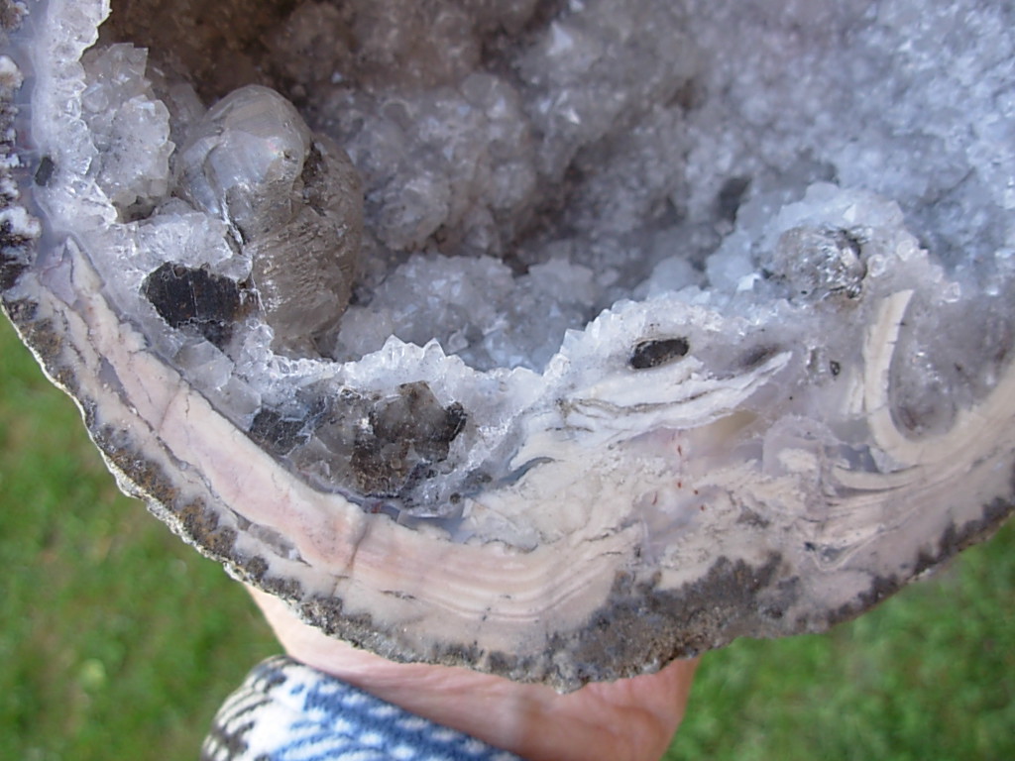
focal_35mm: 38
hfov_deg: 49.0
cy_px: 380
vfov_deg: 37.7
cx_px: 508
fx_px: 1114
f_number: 2.9
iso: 50
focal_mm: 6.3
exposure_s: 1/50.8
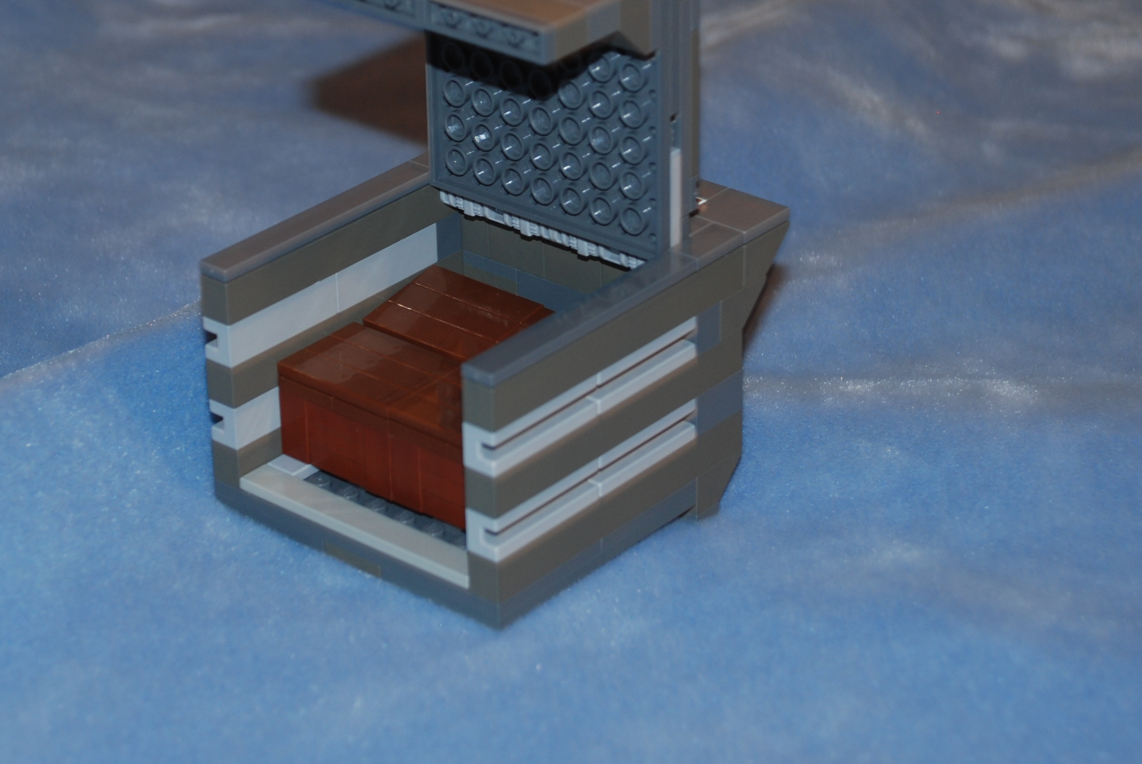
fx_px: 3367
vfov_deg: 12.9
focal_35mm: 106
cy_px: 249
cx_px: 480
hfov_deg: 19.2
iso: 200
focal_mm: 44
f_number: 4.8
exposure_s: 1/3
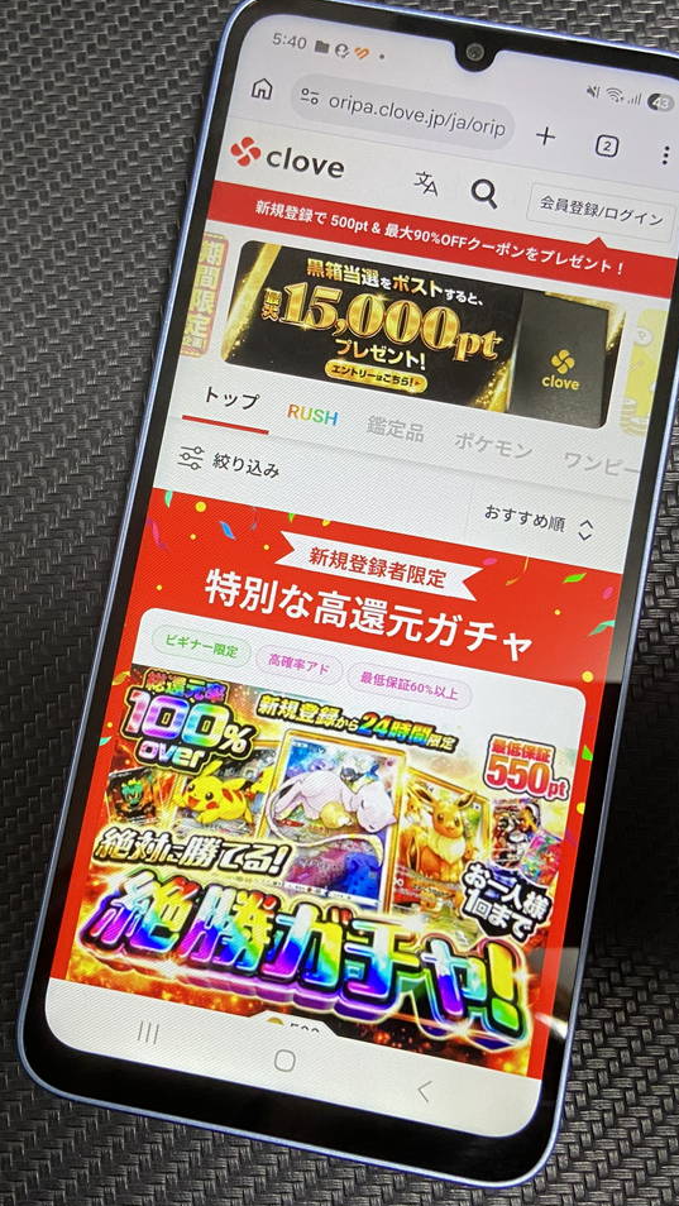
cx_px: 314
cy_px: 604
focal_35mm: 38
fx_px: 1216
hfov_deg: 31.2
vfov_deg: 52.8
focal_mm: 4.25
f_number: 1.8
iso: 200
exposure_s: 1/50
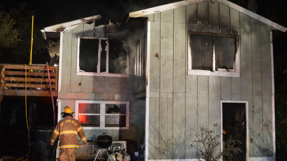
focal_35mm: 38
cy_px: 78
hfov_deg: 52.8
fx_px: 289
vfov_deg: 31.2
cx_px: 143
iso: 1400
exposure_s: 1/40
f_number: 4.5
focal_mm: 24
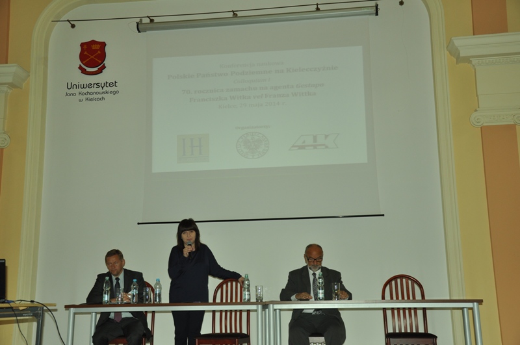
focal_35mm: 45
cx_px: 260
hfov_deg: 43.7
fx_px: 649
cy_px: 172
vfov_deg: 29.8
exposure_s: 1/100
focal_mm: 30
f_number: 4.2
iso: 400
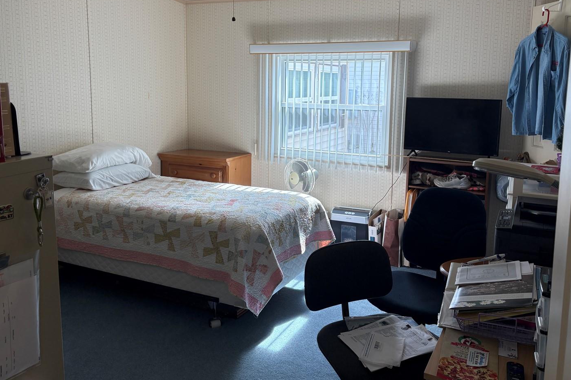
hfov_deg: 60.3
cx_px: 294
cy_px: 148
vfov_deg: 42.1
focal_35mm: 31
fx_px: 492
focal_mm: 5.96
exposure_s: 1/213
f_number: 1.6
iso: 80
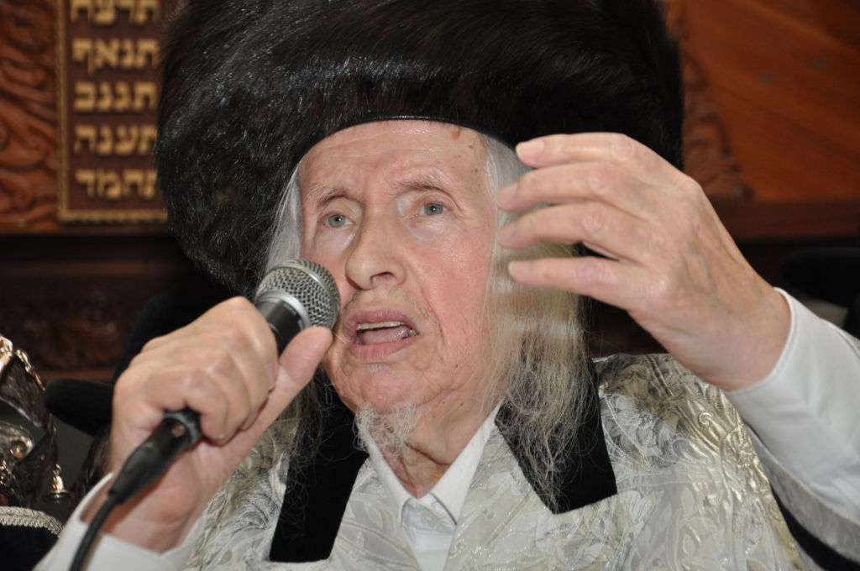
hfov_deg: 18.2
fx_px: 2684
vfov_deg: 12.1
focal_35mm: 112
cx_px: 430
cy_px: 286
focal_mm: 75
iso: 400
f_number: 5.6
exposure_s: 1/125
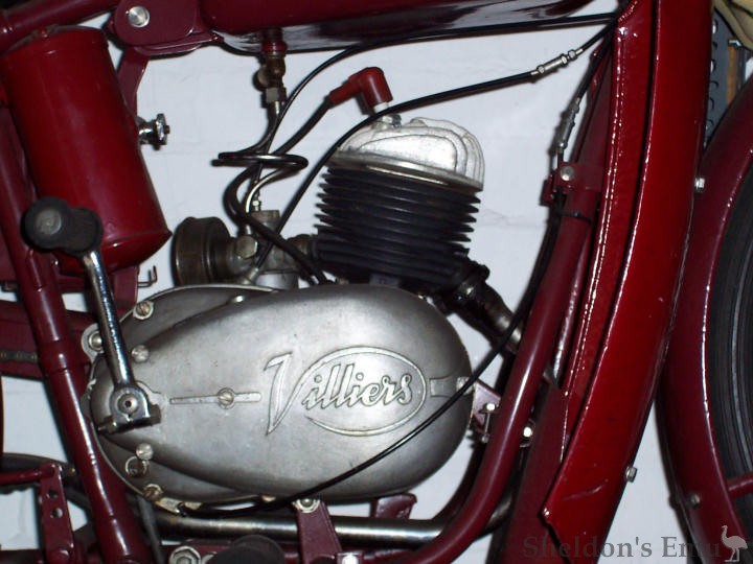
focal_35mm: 89
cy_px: 282
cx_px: 376
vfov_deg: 16.6
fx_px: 1936
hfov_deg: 22.0
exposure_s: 1/90
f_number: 4.1
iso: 140
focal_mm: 13.5
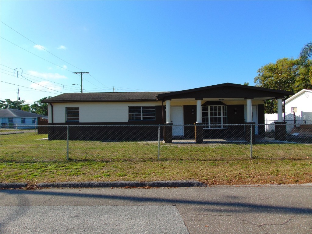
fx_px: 225
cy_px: 117
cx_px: 156
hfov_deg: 69.4
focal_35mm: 25
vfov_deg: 54.9
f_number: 7.7
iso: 80
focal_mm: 4.5
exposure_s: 1/200
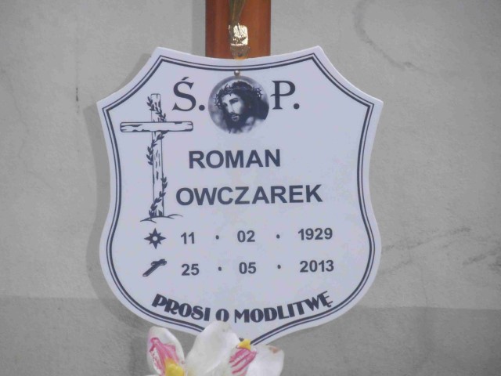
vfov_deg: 6.2
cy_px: 188
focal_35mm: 240
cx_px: 250
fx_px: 3474
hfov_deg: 8.2
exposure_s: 1/200
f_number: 5.7
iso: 800
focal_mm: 42.54
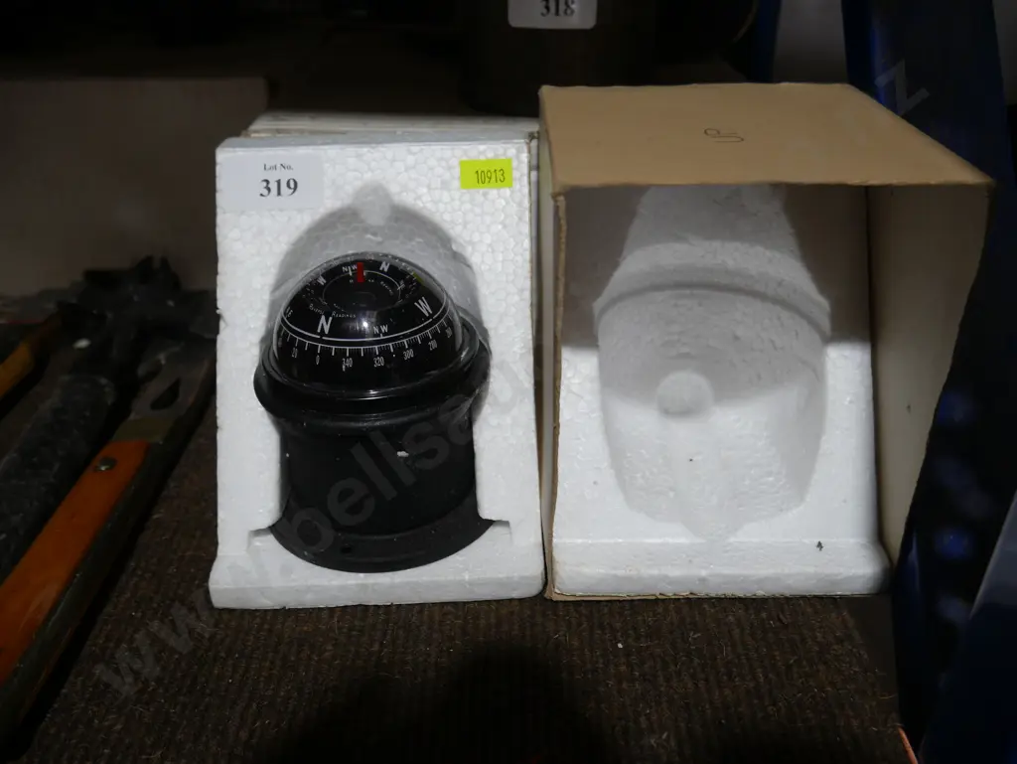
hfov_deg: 59.9
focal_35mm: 30
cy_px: 382
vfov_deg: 46.8
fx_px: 882
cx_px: 508
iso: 200
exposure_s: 1/125
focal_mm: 15
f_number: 3.6
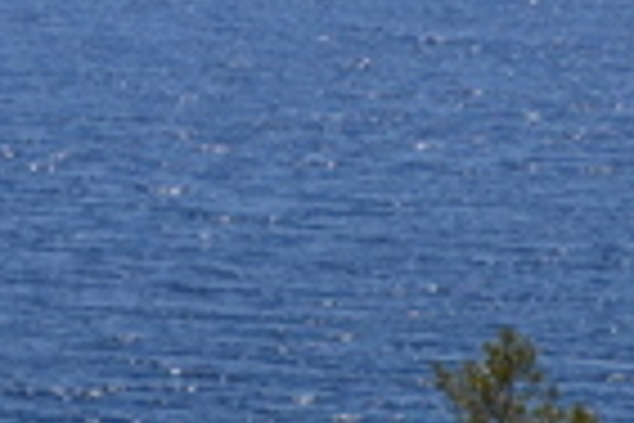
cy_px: -423
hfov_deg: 8.3
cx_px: 265
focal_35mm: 247
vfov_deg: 5.5
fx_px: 4347
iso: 320
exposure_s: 1/500
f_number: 11
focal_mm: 29
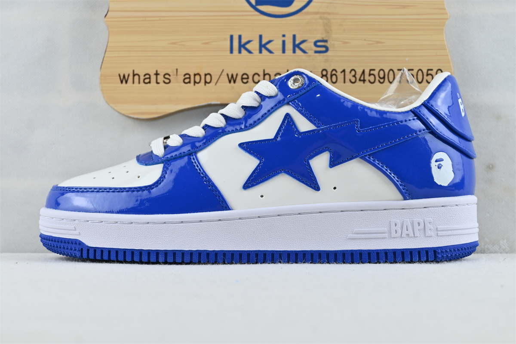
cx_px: 258
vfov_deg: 25.8
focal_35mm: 52
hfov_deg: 37.9
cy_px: 172
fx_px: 752
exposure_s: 1/40
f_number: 5.3
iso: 100
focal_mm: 35
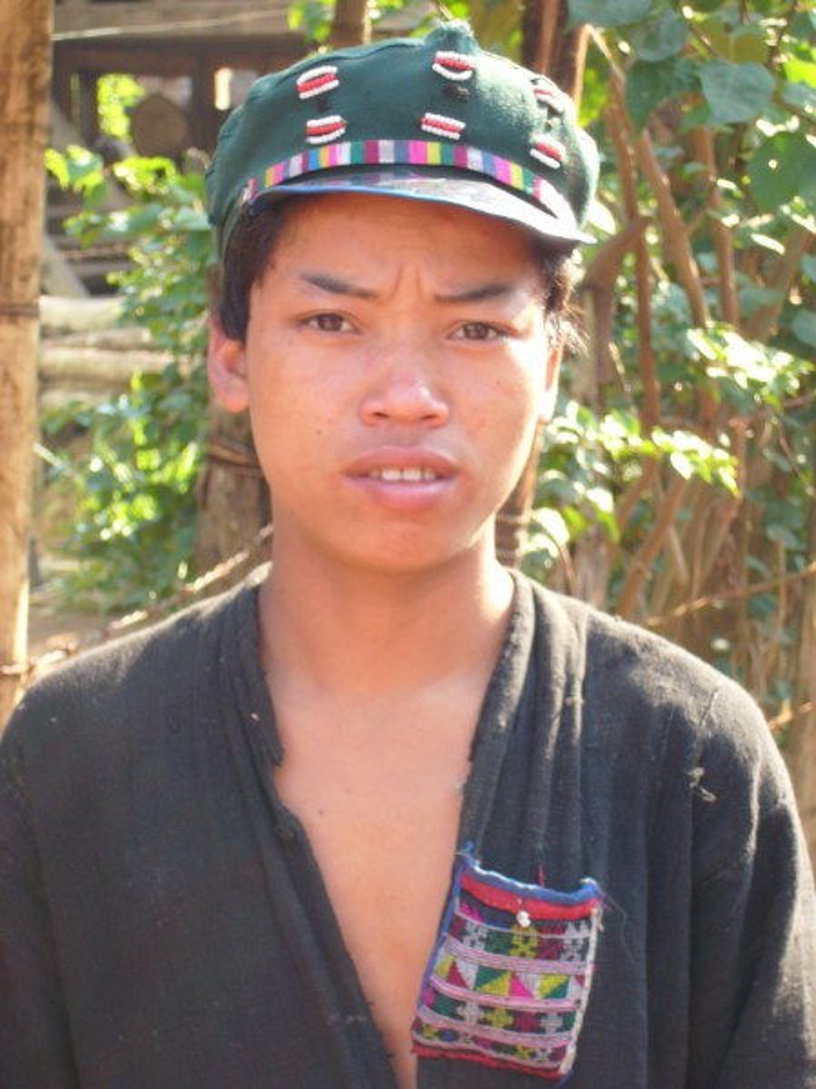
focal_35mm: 100
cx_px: 408
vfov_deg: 19.6
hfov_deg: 14.8
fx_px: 3144
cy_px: 544
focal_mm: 16.6
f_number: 4.8
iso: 100
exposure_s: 1/50
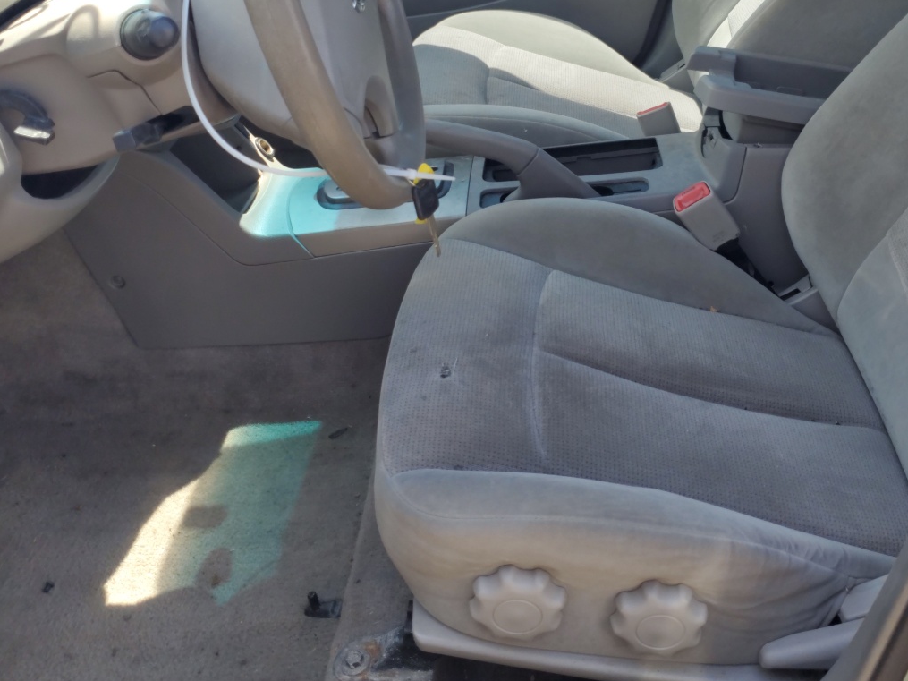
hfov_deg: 45.5
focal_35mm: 41
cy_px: 170
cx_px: 556
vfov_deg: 34.4
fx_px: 1075
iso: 50
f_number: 1.5
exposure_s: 1/625
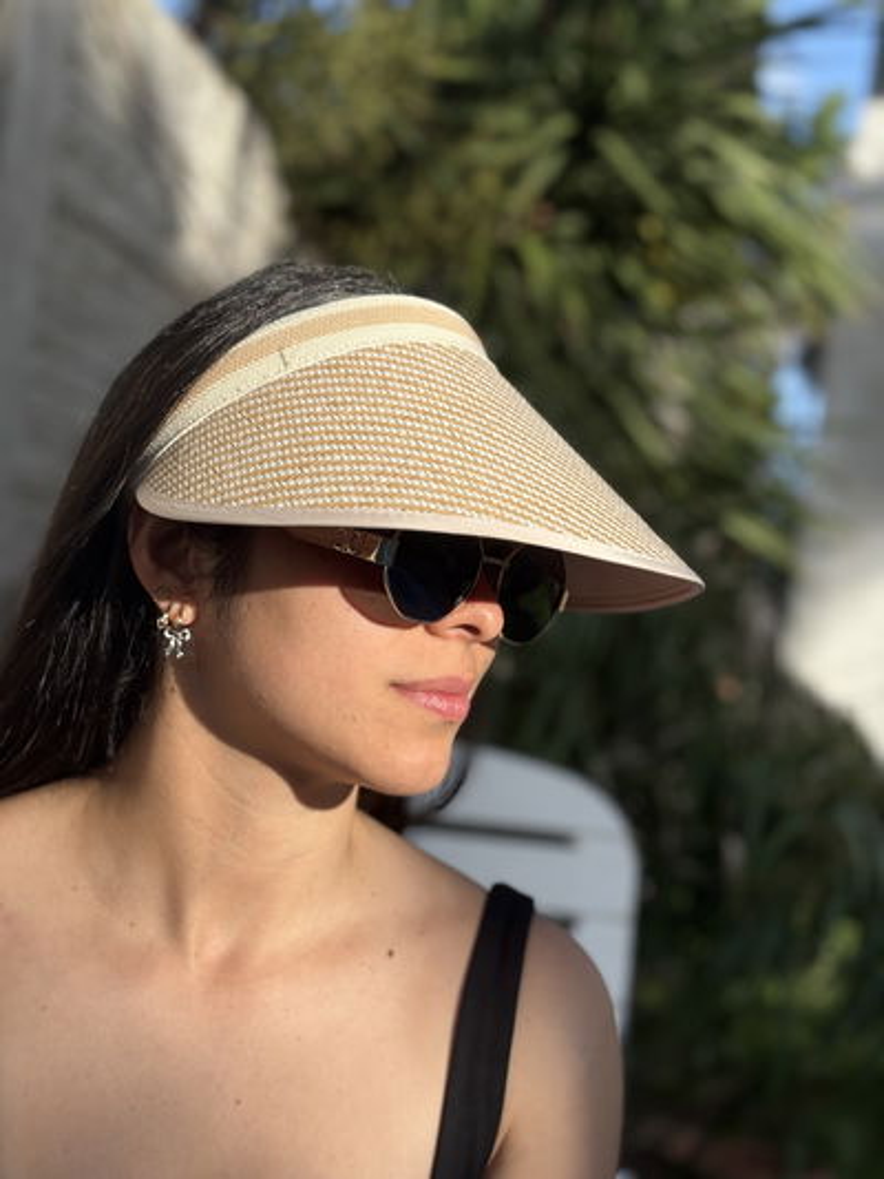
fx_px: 1770
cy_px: 590
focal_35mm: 52
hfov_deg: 28.0
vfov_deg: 36.8
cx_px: 442
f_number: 1.6
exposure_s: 1/3279
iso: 50
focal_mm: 5.96
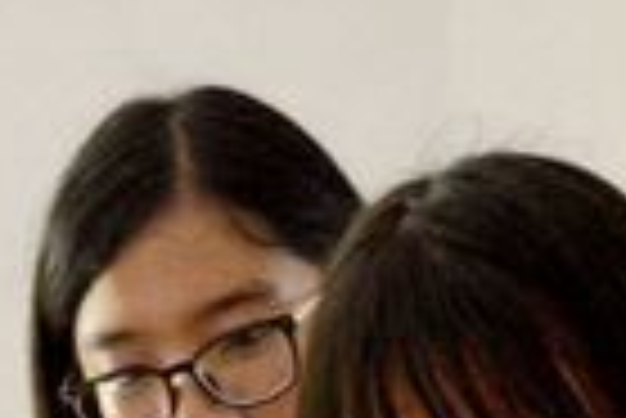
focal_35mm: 193
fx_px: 3361
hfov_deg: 10.6
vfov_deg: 7.0
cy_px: 676
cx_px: 126
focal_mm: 21
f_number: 3.8
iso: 900
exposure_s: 1/15
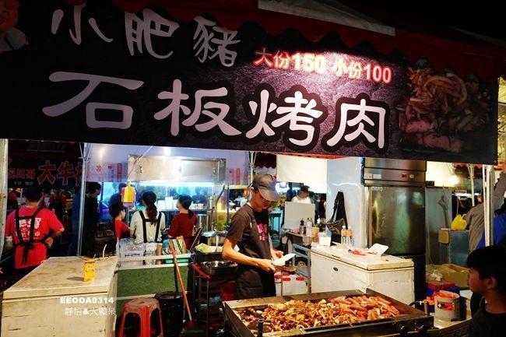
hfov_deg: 73.8
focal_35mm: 24
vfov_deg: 53.1
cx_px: 253
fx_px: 337
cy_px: 168
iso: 200
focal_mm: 9
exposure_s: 1/30
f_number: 2.8
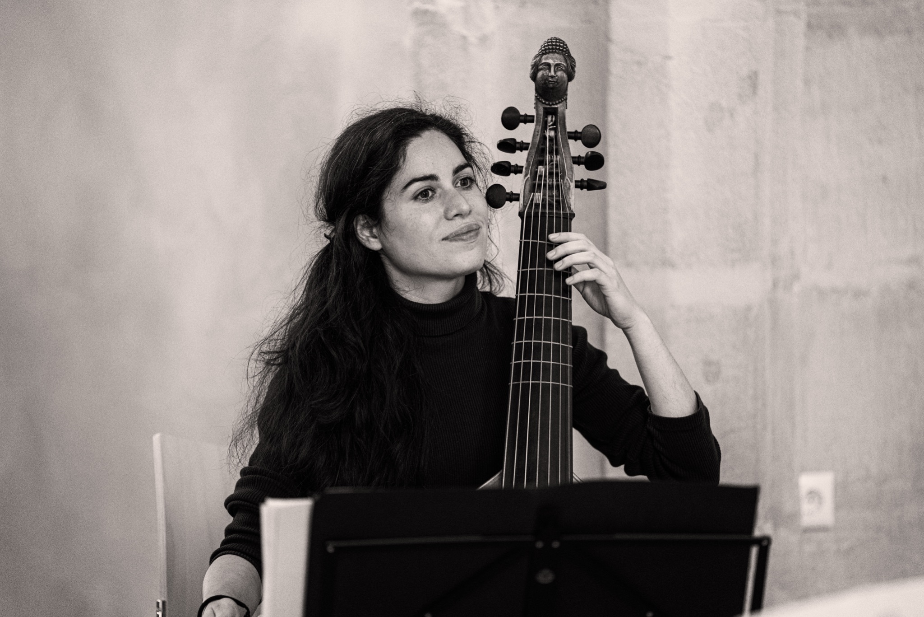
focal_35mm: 200
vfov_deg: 6.9
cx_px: 462
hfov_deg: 10.3
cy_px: 308
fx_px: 5134
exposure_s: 1/125
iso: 3200
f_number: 2.8
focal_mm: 200
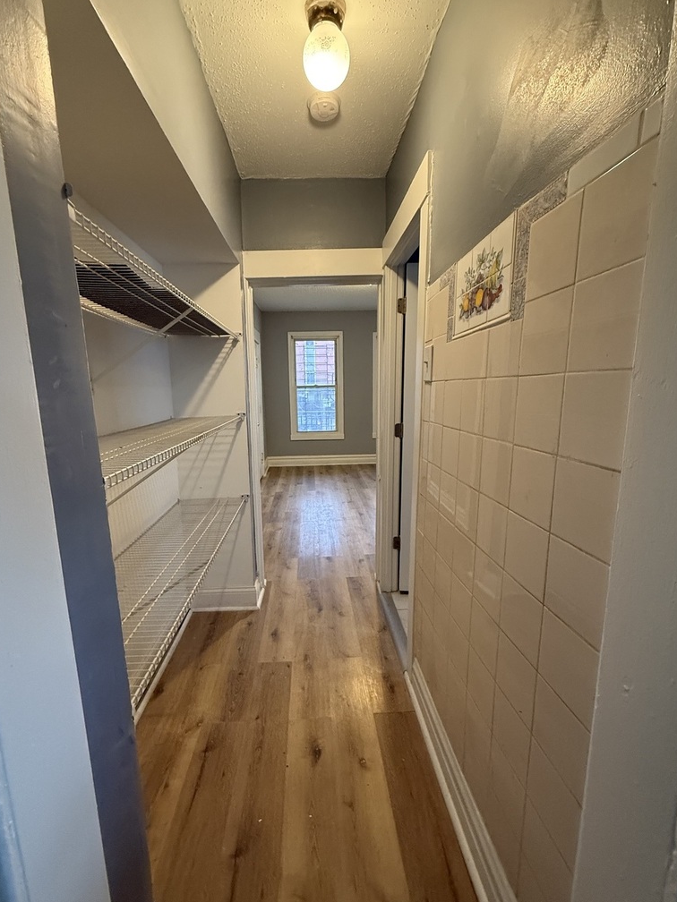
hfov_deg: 81.7
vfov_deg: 98.2
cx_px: 328
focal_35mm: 15
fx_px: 391
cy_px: 461
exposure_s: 1/60
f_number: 2.2
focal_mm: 2.22
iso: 640
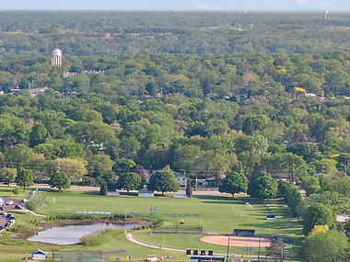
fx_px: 1648
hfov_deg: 11.2
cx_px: -294
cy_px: 343
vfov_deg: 9.0
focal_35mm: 163
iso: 100
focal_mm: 7.39
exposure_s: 1/500
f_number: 3.6
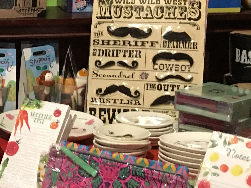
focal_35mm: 107
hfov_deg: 16.4
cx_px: -152
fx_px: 776
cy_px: 68
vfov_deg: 13.8
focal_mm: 4.15
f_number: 2.2
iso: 200
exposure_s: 1/15
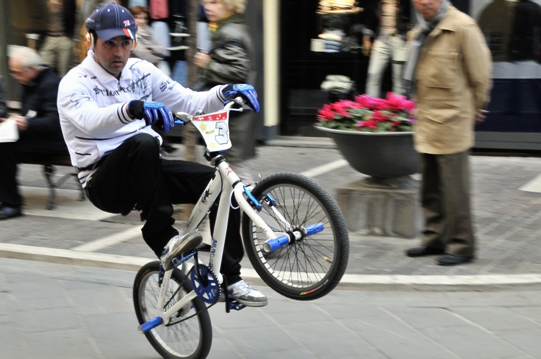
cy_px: 180
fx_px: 1126
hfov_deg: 27.0
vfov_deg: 18.1
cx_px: 270
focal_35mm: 75
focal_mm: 50
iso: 1000
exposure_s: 1/125
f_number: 10
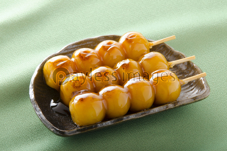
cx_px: 114
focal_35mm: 202
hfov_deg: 10.2
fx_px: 1274
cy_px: 76
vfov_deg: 6.8
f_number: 16
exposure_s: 1/250
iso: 320
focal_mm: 135
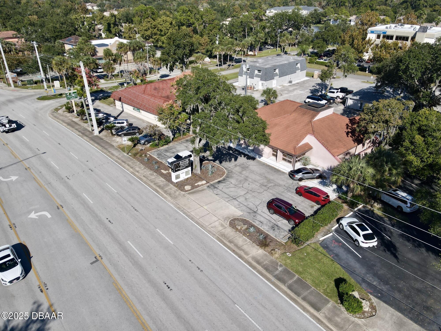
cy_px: 166
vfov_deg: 56.8
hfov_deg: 71.6
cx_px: 220
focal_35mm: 24
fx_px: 306
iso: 100
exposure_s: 1/800
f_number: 2.8
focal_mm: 4.5
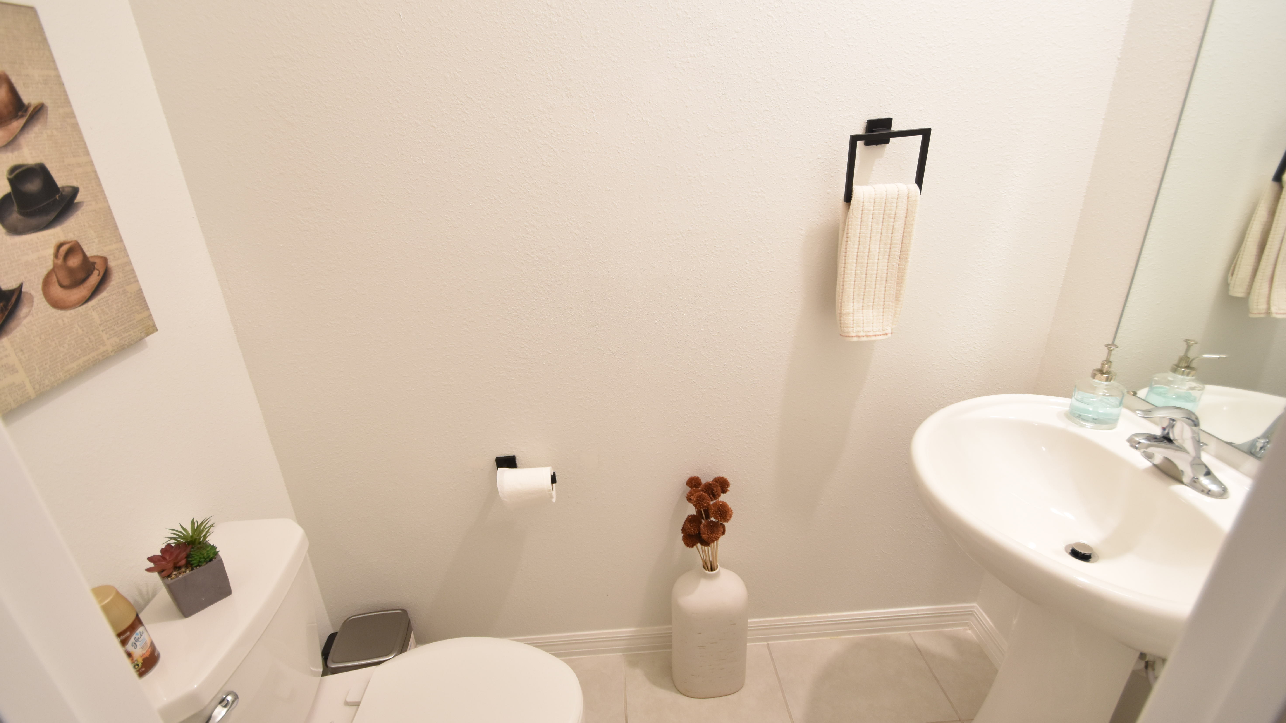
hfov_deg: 99.4
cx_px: 638
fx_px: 546
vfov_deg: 67.1
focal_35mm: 16
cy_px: 370
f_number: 3.5
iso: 800
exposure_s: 1/30
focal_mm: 10
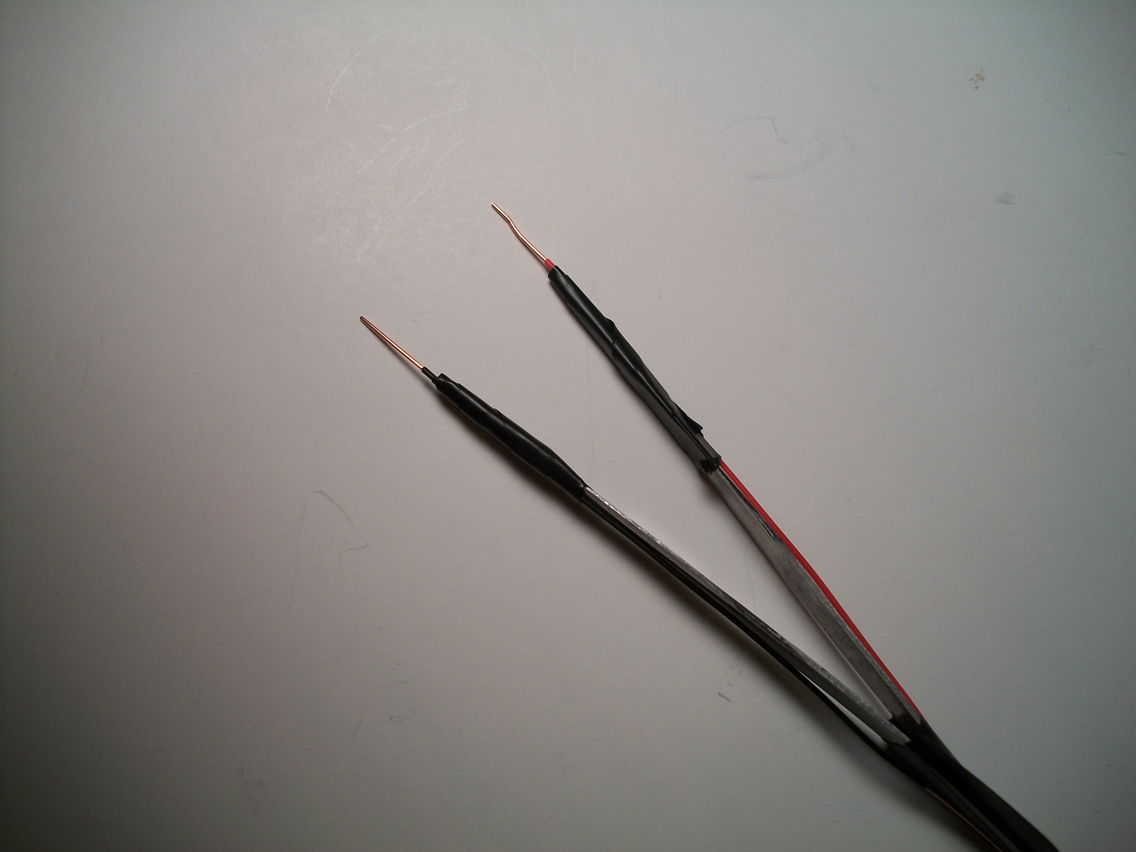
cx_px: 568
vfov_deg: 44.2
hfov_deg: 56.8
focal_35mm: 32
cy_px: 426
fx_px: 1050
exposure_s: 1/125
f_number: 2.9
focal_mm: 5.7
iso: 80
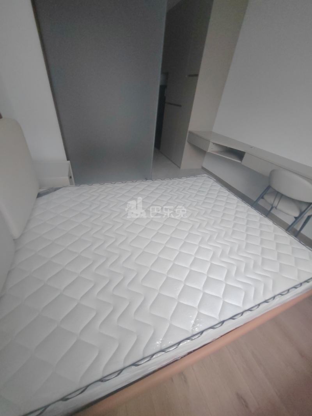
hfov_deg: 89.9
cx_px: 156
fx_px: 156
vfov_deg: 106.2
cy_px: 208
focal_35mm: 13
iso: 640
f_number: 2.2
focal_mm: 2.16
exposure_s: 1/33
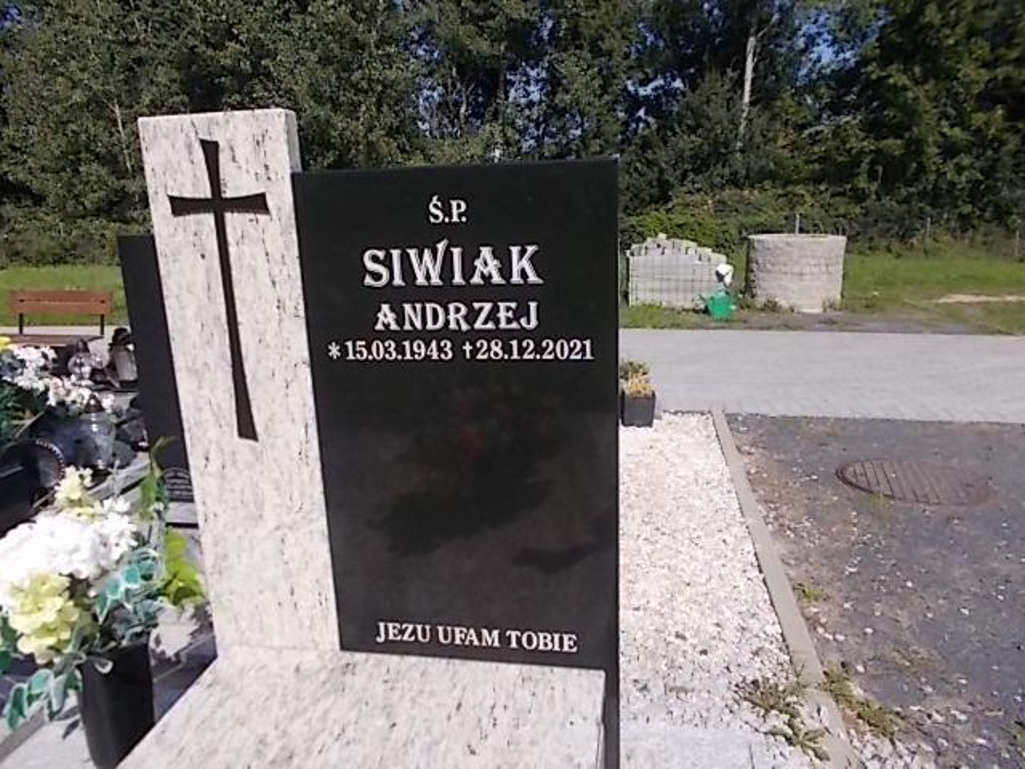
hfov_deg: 67.3
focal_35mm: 26
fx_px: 770
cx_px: 512
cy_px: 384
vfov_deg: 53.1
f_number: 8
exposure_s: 1/200
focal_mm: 4.6
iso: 80
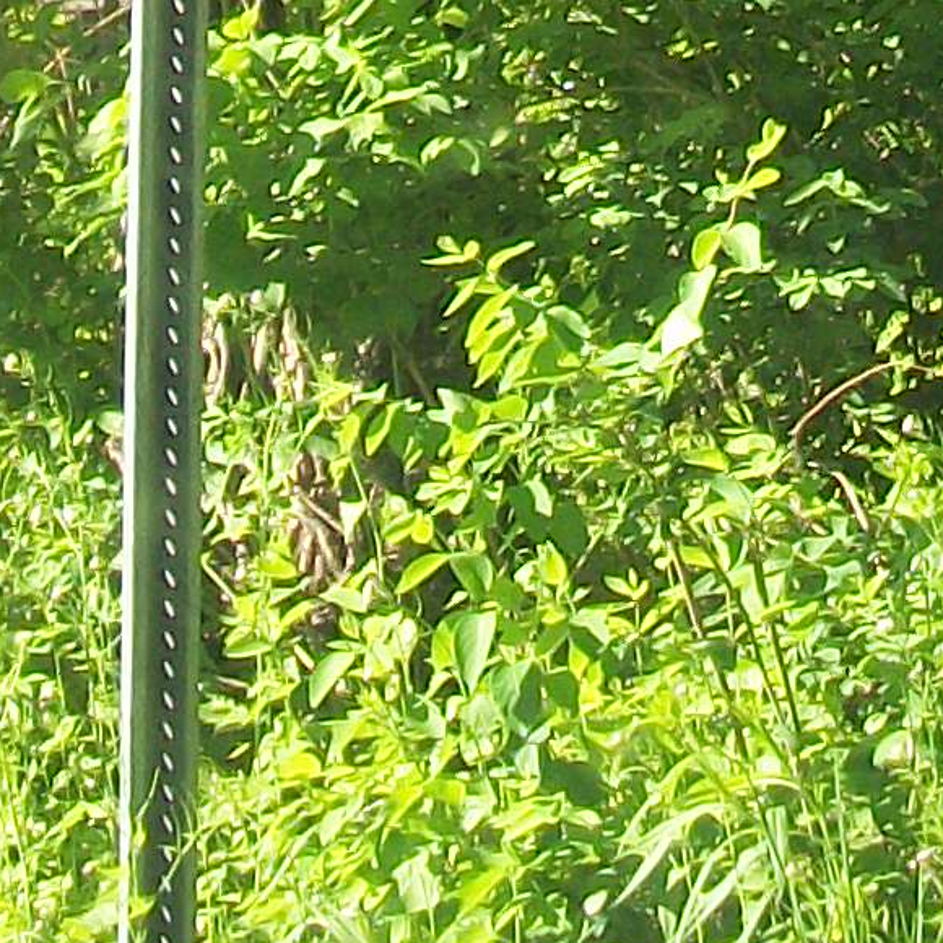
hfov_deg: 7.2
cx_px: 619
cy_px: -1101
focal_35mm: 244
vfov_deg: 6.9
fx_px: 7520
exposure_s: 1/250
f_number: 3.2
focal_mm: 7.1
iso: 80
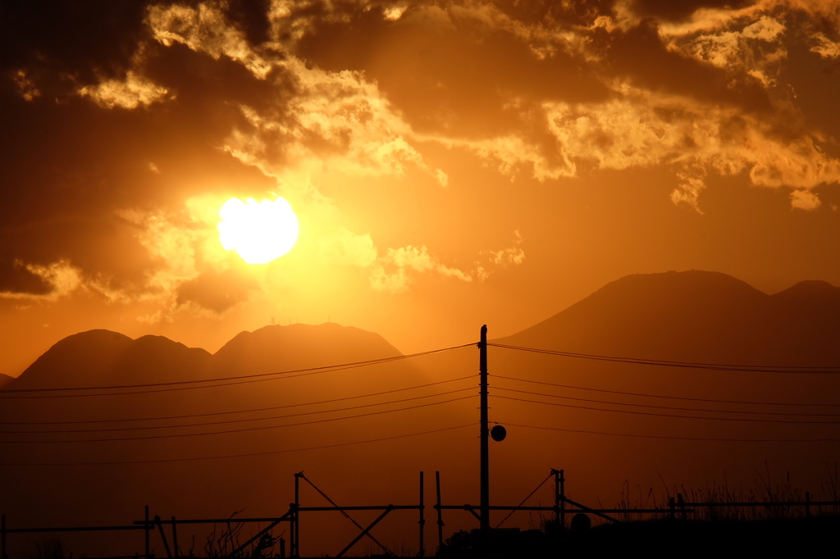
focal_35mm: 345
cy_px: 280
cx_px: 420
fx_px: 8047
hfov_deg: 6.0
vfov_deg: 4.0
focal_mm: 230
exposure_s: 1/680
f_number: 22
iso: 400
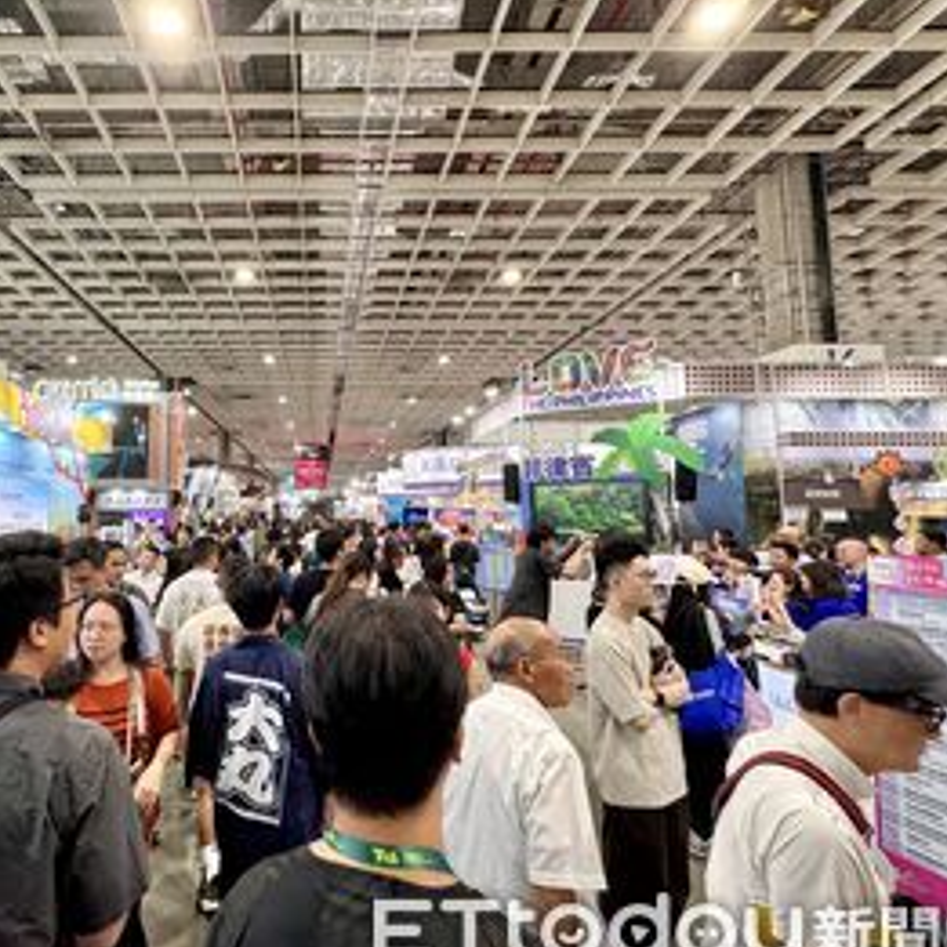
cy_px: 461
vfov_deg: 77.7
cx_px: 308
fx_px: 588
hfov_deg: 75.0
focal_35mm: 19
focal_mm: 2.22
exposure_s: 1/120
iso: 250
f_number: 2.2
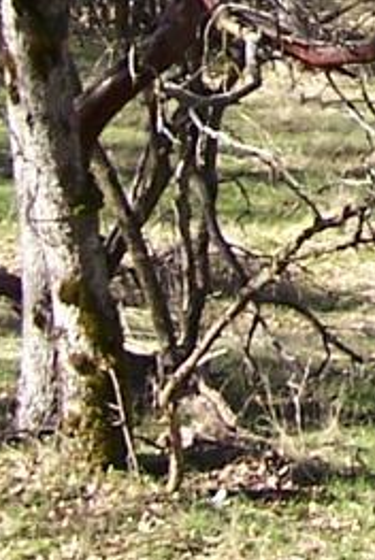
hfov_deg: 5.9
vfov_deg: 8.9
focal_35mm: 225
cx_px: 882
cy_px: -306
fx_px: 3506
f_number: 2.8
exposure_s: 1/250
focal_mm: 6.3
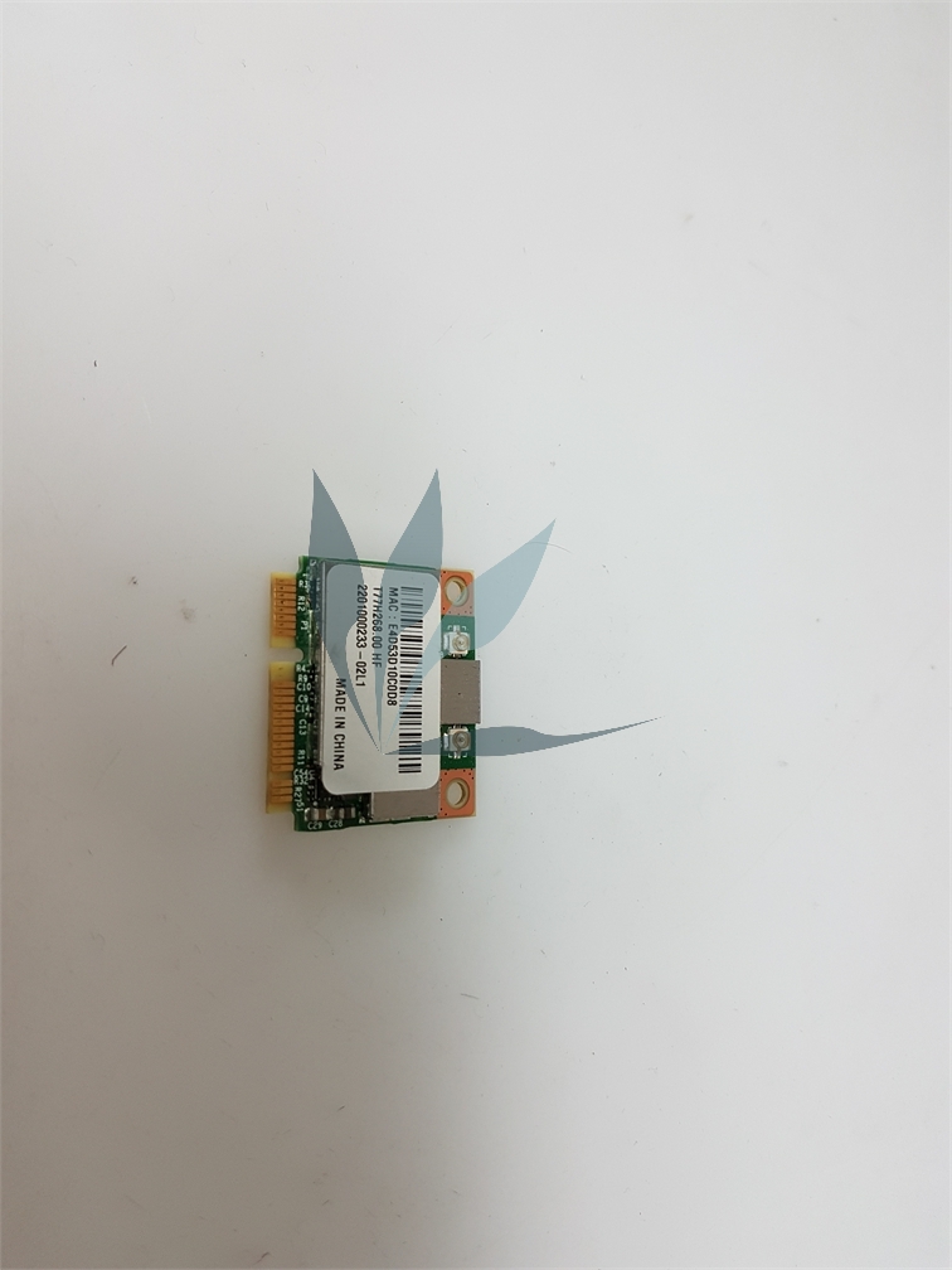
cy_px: 635
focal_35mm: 26
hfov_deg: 53.1
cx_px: 476
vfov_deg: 67.3
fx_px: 953
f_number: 1.7
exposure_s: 1/100
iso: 64
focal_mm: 4.2
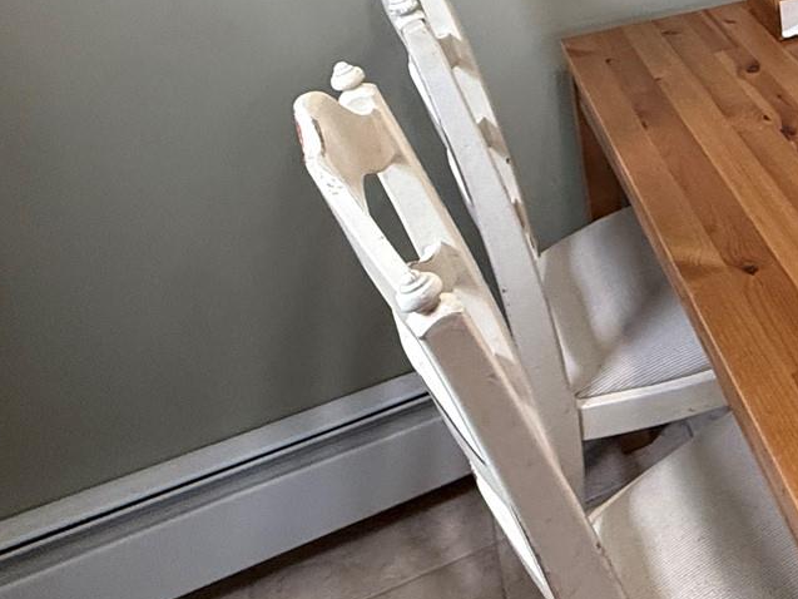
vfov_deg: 27.5
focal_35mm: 45
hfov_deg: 30.4
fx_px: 1038
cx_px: 1102
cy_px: -155
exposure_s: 1/120
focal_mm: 2.22
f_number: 2.2
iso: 320
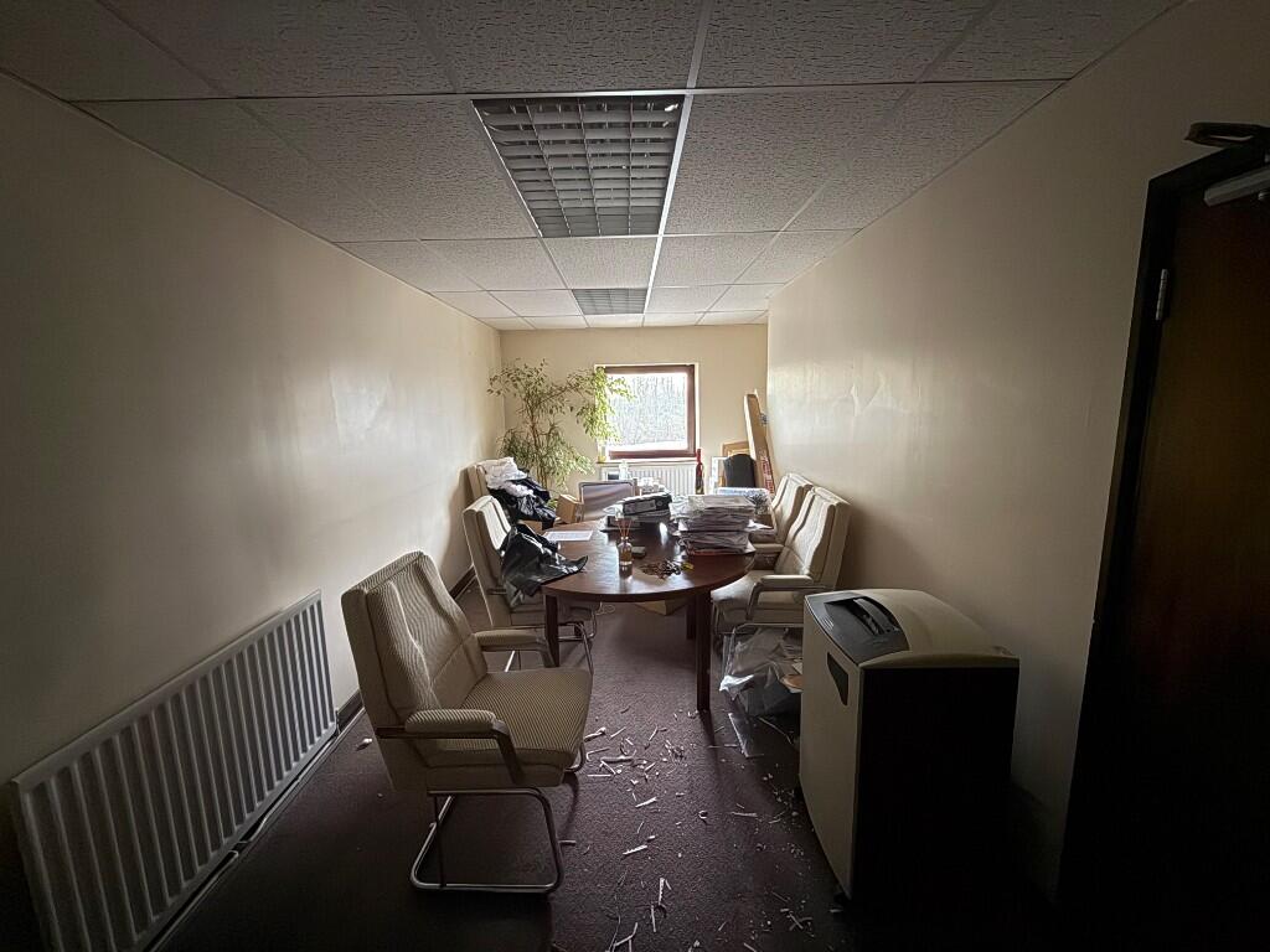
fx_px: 514
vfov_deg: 85.7
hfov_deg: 102.1
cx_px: 635
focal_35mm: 14
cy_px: 476
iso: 1000
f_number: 2.2
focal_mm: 2.22
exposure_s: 1/29
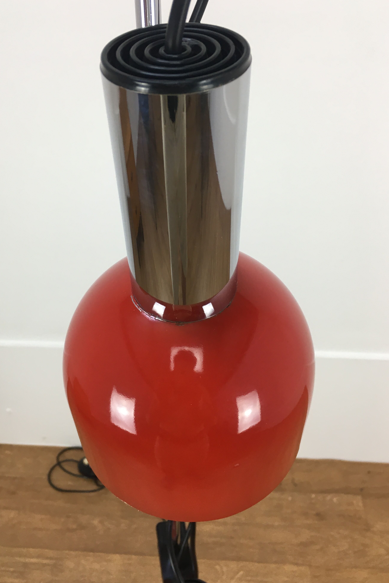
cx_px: 176
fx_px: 502
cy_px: 287
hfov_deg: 42.3
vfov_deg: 60.3
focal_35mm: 31
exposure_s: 1/33
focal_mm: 4.15
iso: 40
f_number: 2.2
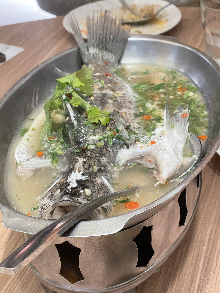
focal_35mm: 64
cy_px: 146
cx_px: 110
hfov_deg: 22.9
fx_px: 542
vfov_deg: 30.3
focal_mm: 7.5
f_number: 2.2
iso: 400
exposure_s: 1/60
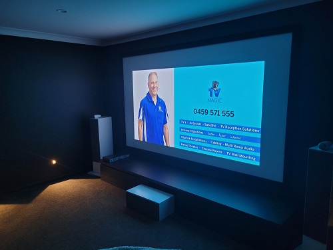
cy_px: 125
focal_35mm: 26
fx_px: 250
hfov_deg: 67.3
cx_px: 166
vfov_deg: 53.1
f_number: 1.8
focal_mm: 5.4
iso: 200
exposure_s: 1/50
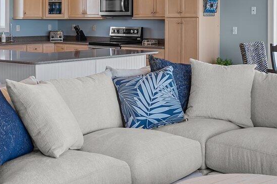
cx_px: 114
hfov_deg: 31.8
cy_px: 28
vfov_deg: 21.2
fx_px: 484
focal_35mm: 63
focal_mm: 17
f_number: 6.3
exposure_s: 1/3
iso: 125
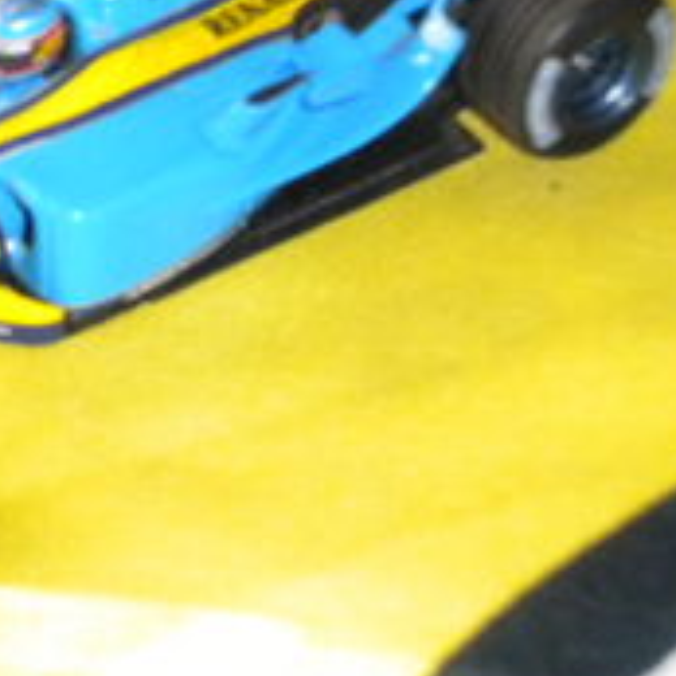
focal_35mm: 214
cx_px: -51
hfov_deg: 8.1
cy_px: 281
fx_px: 4728
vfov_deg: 8.2
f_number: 5.9
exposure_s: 1/60
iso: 400
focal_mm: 18.9
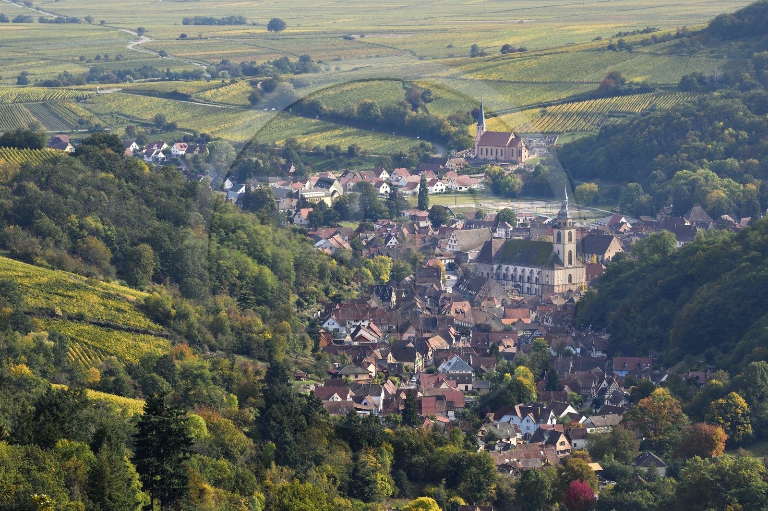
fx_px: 3837
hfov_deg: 11.4
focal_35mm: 180
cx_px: 384
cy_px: 256
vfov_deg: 7.6
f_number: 13
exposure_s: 1/320
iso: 400
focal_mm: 180
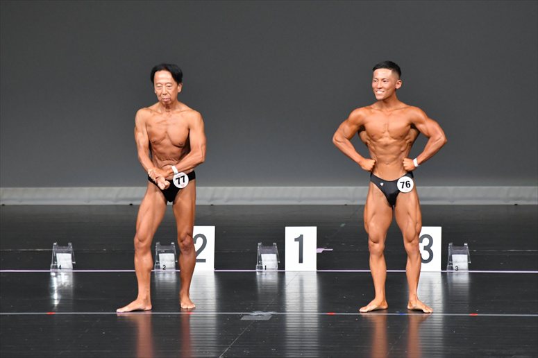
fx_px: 4705
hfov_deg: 6.5
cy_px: 179
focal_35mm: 315
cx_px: 269
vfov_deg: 4.4
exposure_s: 1/400
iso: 5000
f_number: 5.6
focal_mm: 210
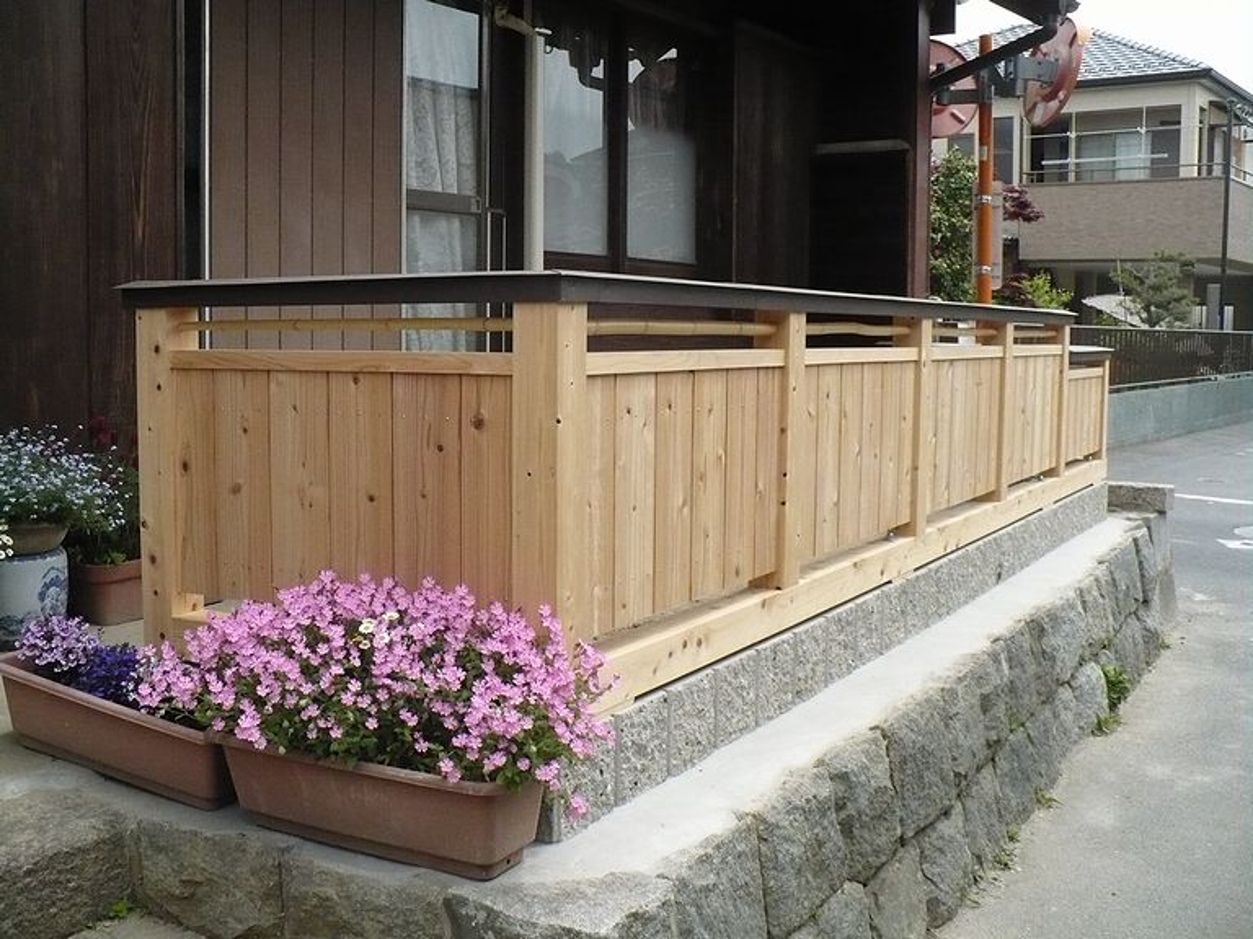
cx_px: 626
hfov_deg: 50.1
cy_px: 470
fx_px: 1339
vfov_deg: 38.7
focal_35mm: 37
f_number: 8
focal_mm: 6.1
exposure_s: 1/400
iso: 400
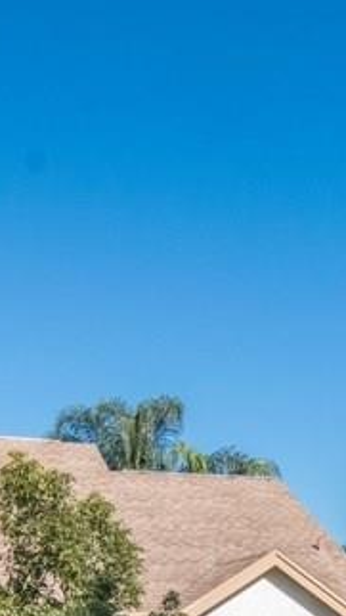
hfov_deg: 15.0
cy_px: 617
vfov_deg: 25.2
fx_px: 1306
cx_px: 289
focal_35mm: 80
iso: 640
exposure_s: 1/500
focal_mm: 16
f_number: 13
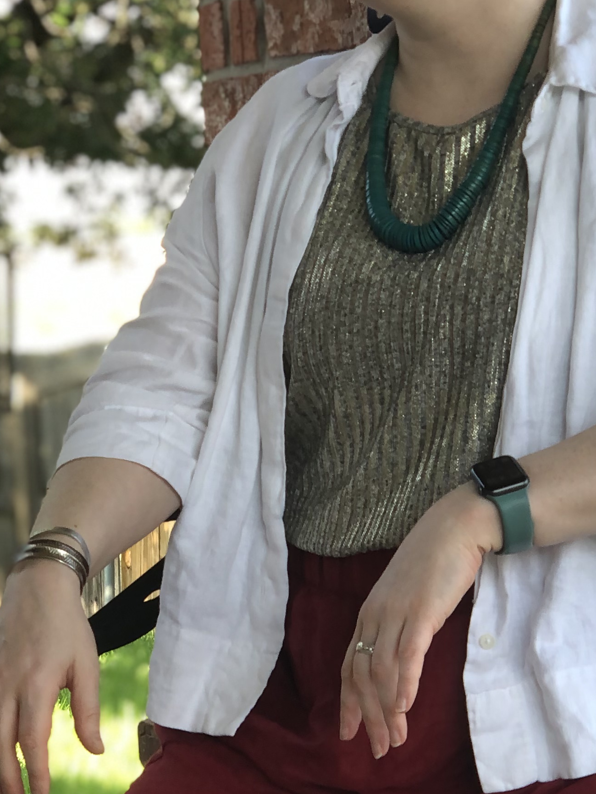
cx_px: 191
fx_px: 2777
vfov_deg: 16.3
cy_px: 474
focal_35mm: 121
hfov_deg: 12.2
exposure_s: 1/60
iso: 16
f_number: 2.4
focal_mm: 6
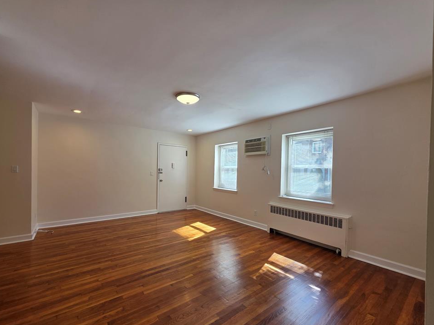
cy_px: 173
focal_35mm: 14
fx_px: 176
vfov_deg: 85.6
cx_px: 207
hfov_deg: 102.0
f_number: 1.9
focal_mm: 2.2
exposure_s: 1/120
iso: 40
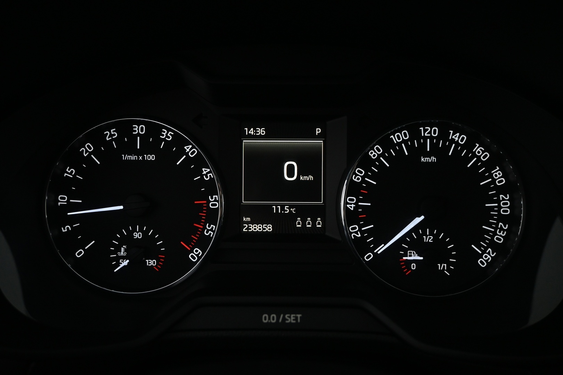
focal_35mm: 31
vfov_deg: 42.6
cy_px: 188
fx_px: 481
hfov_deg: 60.7
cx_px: 282
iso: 1600
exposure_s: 1/25
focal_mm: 20.5
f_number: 3.8
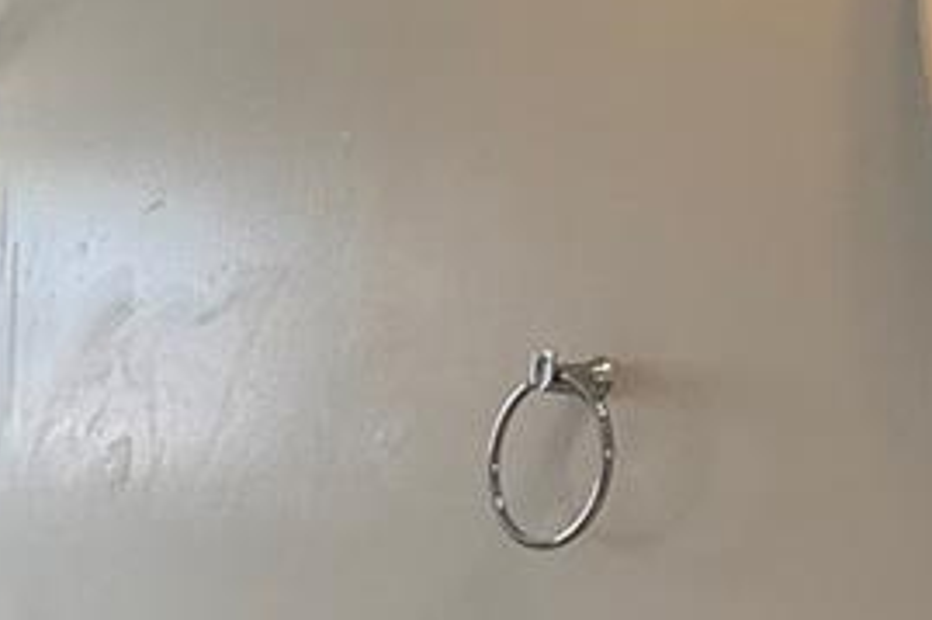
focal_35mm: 65
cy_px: 769
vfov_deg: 19.5
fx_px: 1682
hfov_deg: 26.4
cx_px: -270
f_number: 2.2
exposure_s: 1/120
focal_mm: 2.22
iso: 80
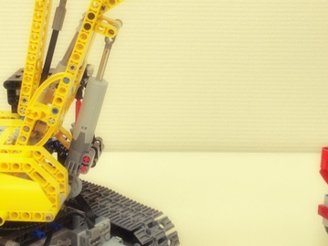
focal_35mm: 78
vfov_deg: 18.9
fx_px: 739
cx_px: 144
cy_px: 95
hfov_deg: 25.0
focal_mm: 4.28
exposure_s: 1/20
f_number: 2.4
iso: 80
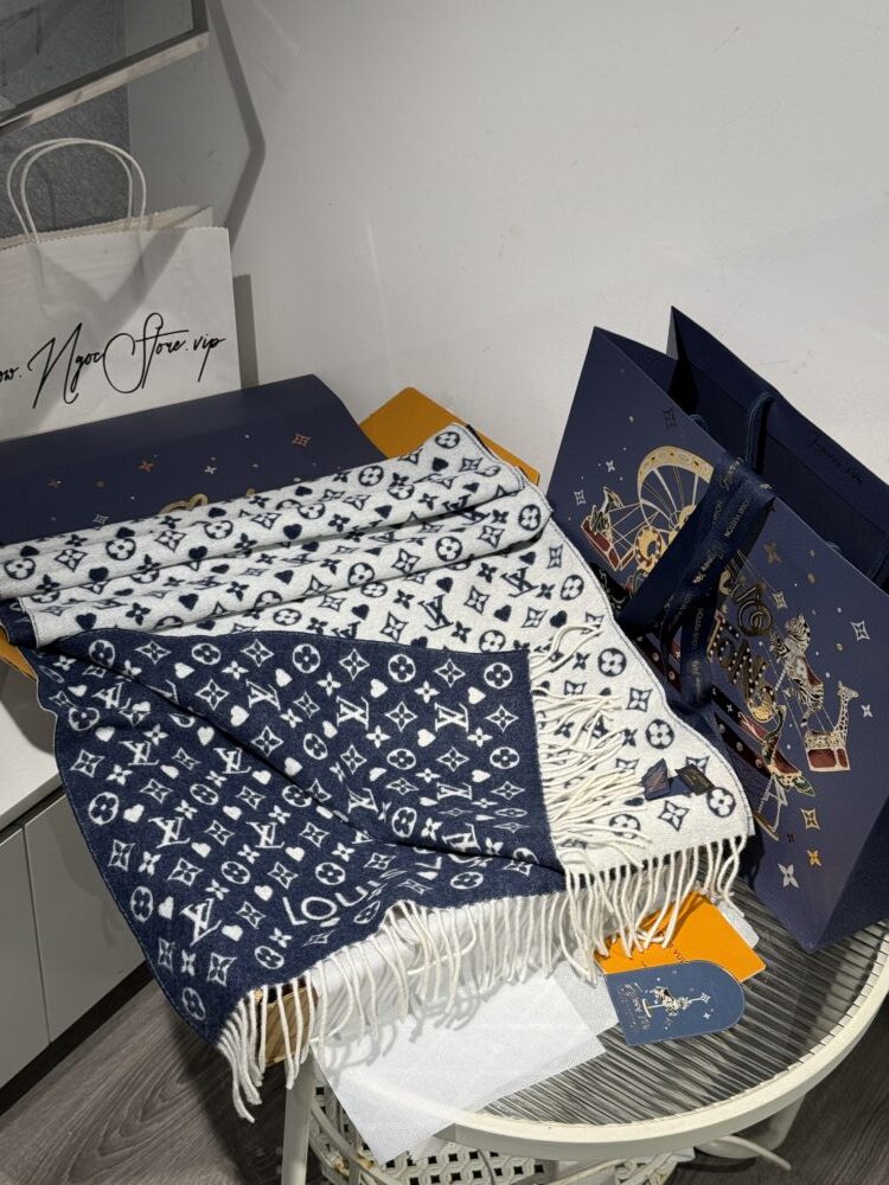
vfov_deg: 39.7
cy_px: 592
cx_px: 444
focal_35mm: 48
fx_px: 1644
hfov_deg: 30.3
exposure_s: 1/121
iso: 50
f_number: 1.78
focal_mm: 6.76
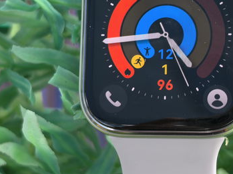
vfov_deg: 13.9
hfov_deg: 18.5
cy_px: 43
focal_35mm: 106
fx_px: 713
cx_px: 150
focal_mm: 8.5
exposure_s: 1/138
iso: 50
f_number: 2
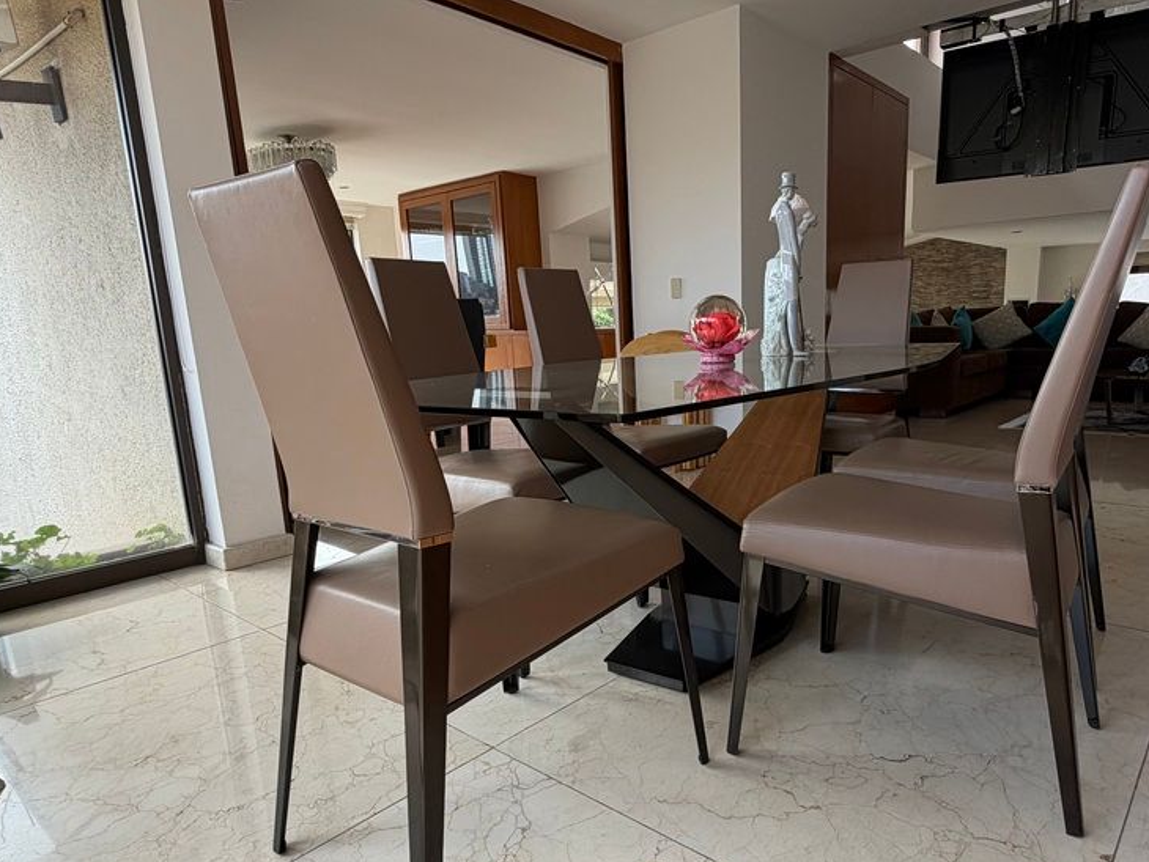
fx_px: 764
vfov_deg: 58.8
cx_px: 658
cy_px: 480
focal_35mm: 23
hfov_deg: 73.5
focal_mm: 2.22
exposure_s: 1/121
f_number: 2.2
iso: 64
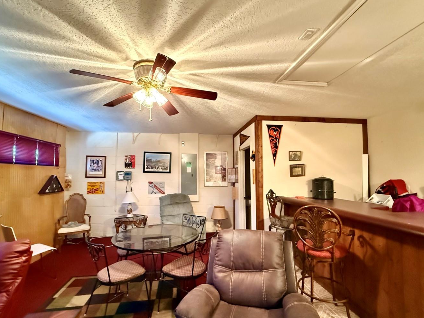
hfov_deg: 91.0
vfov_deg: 74.7
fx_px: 208
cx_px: 213
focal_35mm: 17
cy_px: 166
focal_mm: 2.22
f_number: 2.2
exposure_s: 1/40
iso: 1600
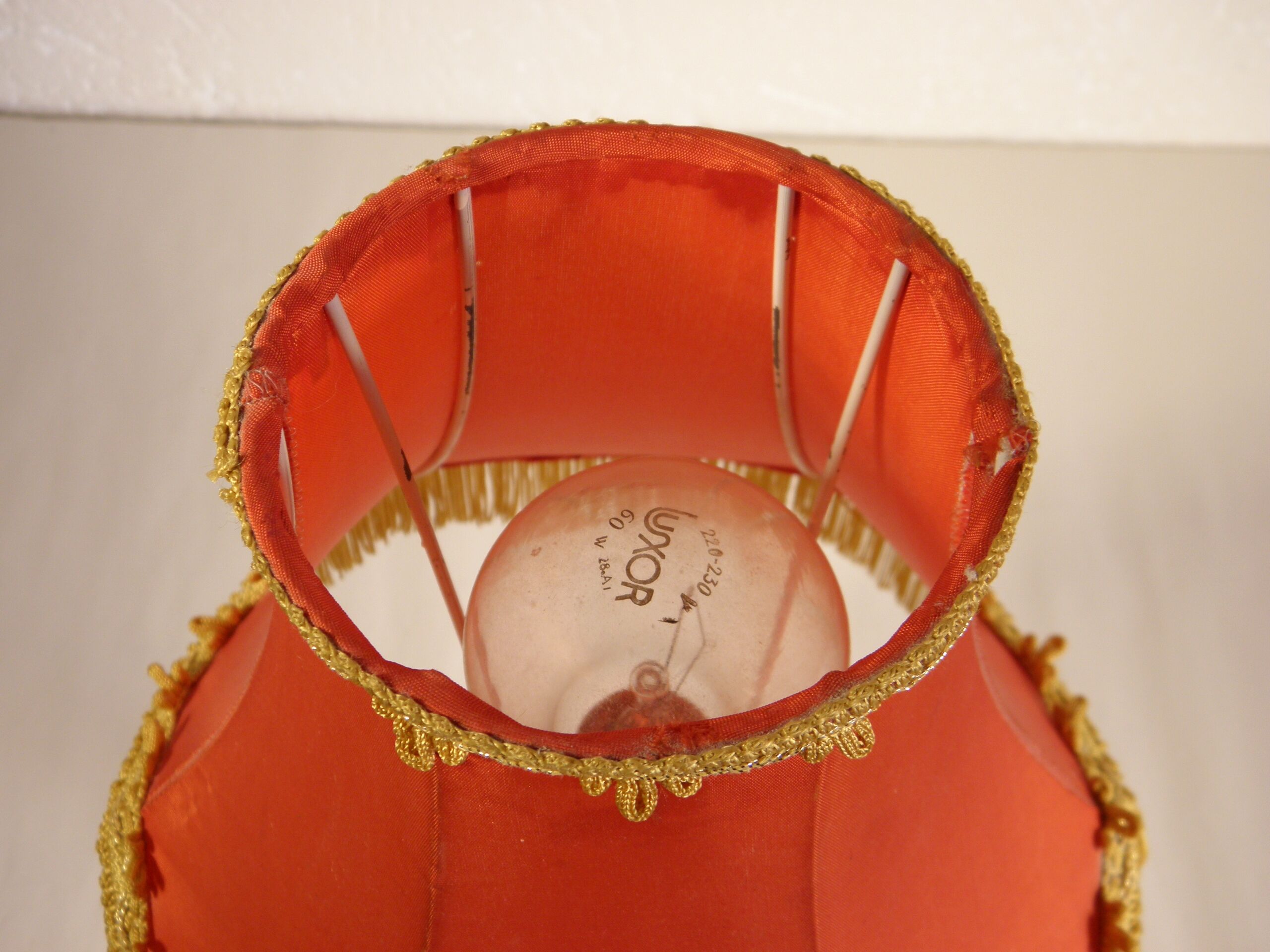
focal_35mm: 44
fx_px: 1614
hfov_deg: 42.9
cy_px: 476
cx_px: 635
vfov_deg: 32.9
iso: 100
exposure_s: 1/40
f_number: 3.9
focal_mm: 7.9
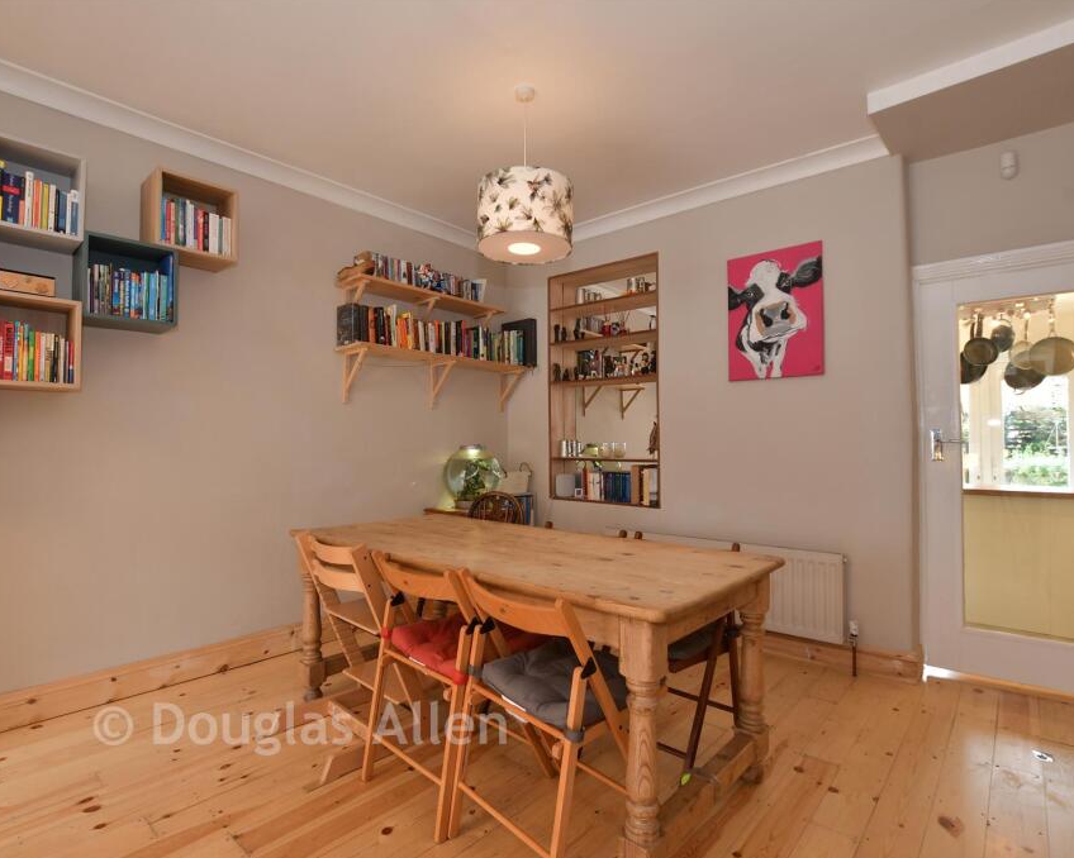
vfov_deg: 77.0
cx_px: 514
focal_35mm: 17
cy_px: 428
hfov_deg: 89.6
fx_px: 540
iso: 125
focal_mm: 10
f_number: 8
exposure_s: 1
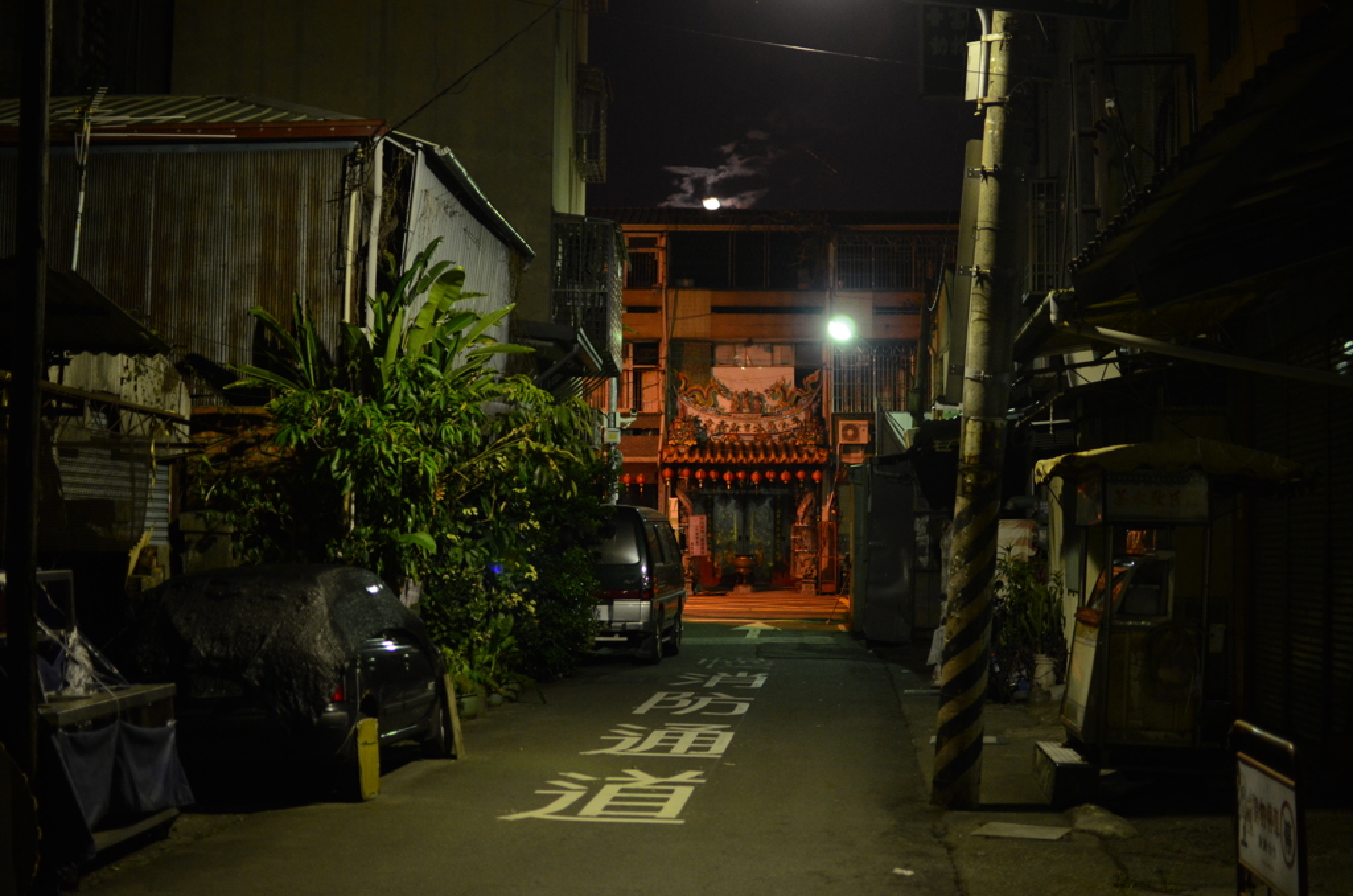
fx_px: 1969
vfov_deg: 25.6
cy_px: 448
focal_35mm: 52
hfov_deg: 37.9
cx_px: 676
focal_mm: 35
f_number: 1.8
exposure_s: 1/30
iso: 1250
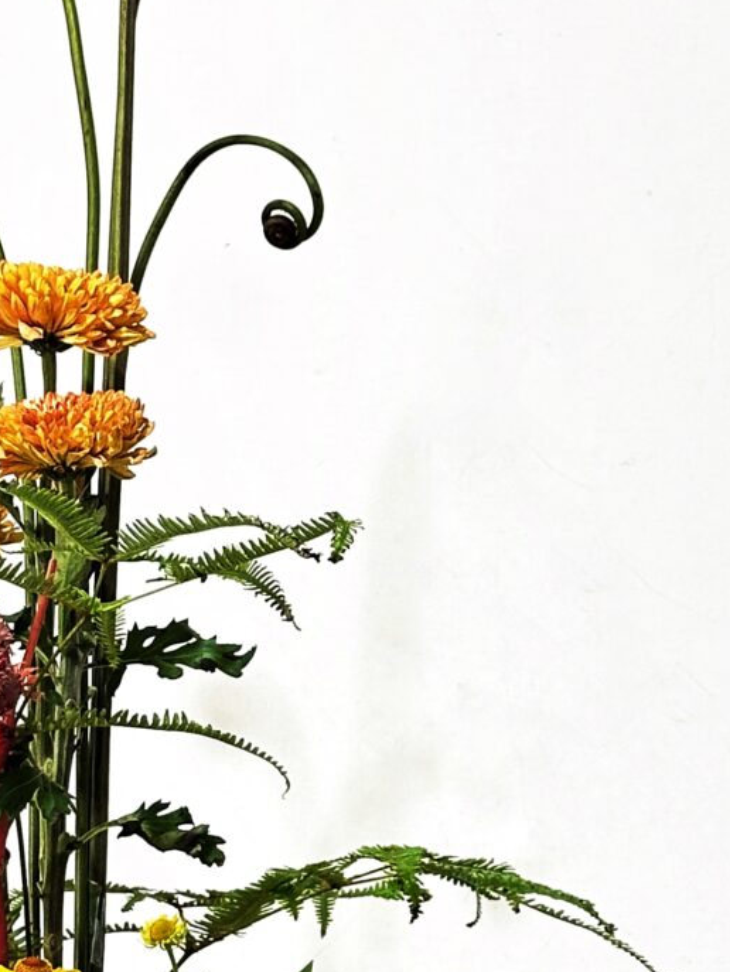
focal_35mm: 143
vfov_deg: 13.8
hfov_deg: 10.3
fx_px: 4017
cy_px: 617
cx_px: 64
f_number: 1.78
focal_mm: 6.86
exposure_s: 1/40
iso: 200
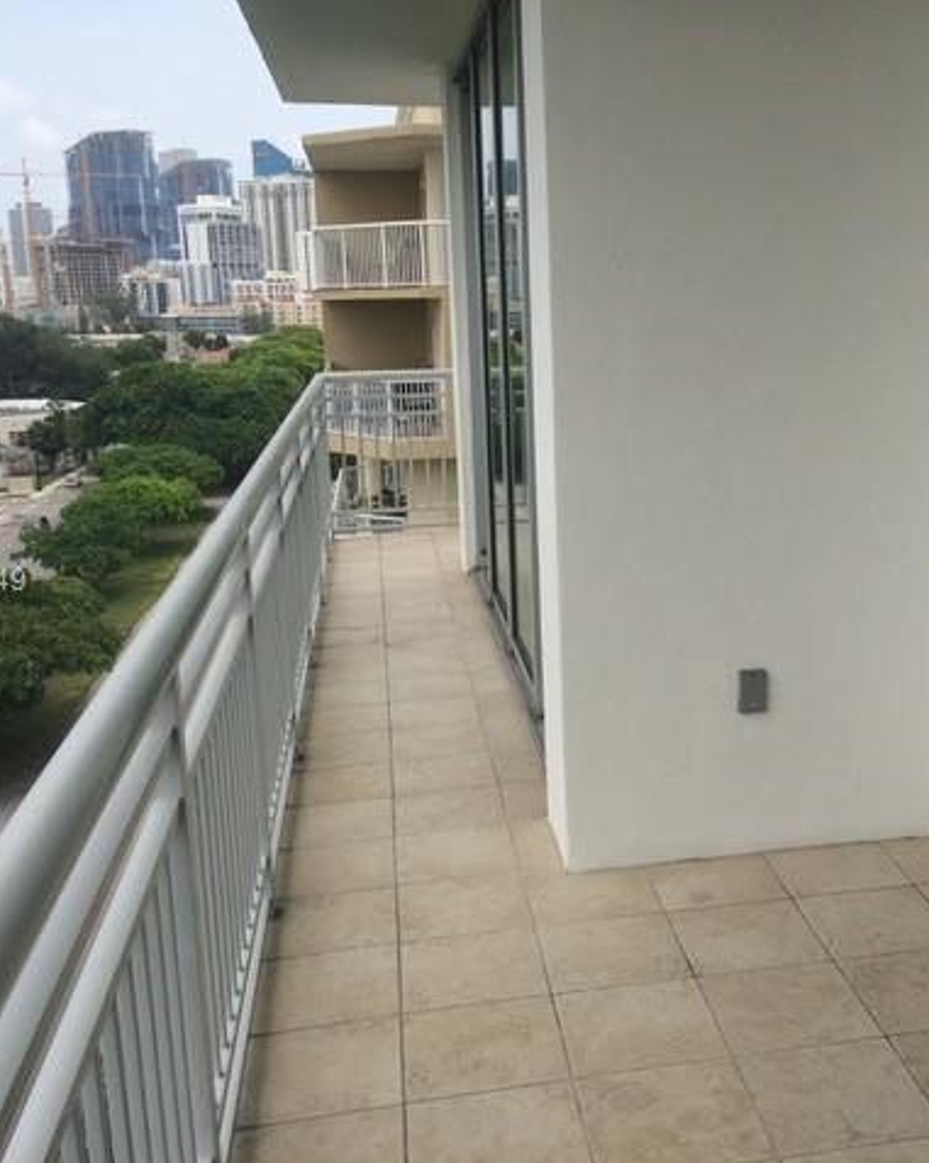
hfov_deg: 38.5
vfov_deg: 48.0
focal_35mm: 38
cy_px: 583
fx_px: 1307
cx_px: 646
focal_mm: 4.15
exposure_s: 1/1580
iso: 32
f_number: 2.2
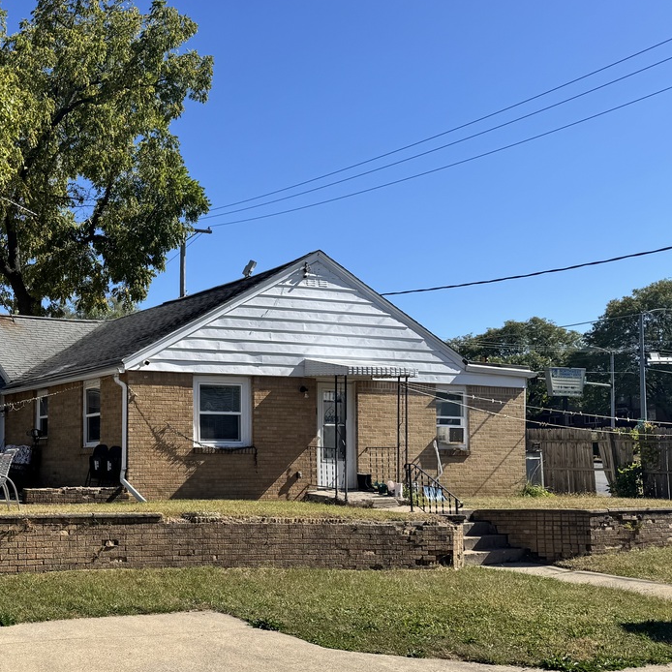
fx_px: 966
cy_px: 415
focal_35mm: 44
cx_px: 62
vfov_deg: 38.1
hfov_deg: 35.9
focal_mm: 6.76
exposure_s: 1/4608
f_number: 1.78
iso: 80
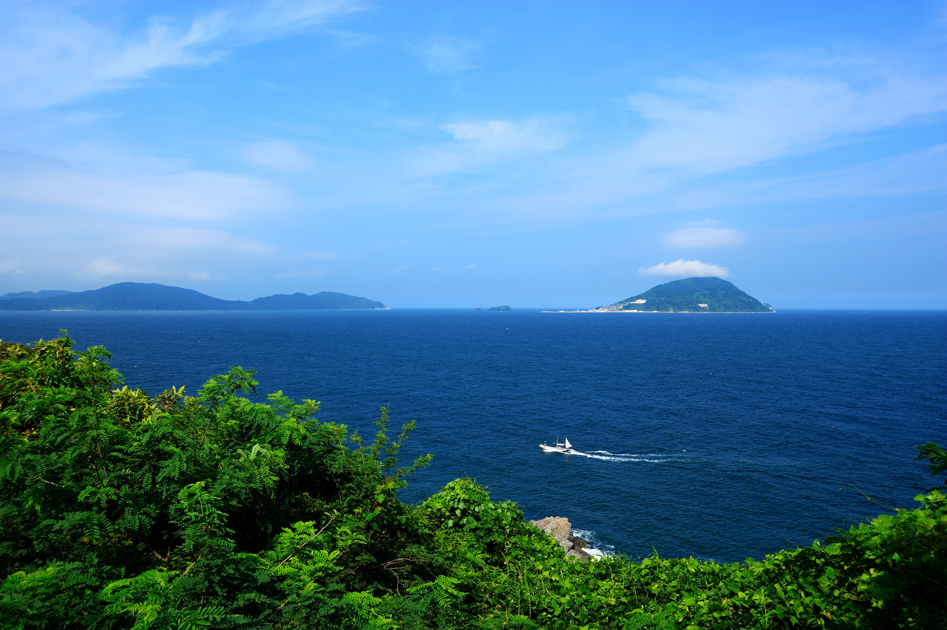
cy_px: 315
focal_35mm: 30
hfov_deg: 62.0
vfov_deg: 43.6
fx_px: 789
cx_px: 474
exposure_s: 1/800
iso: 200
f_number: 8
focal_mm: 30
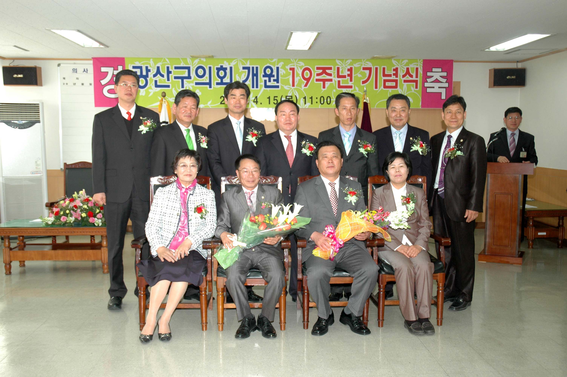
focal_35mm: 40
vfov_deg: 33.0
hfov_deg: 48.0
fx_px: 637
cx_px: 284
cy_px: 188
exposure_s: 1/60
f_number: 5
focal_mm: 27
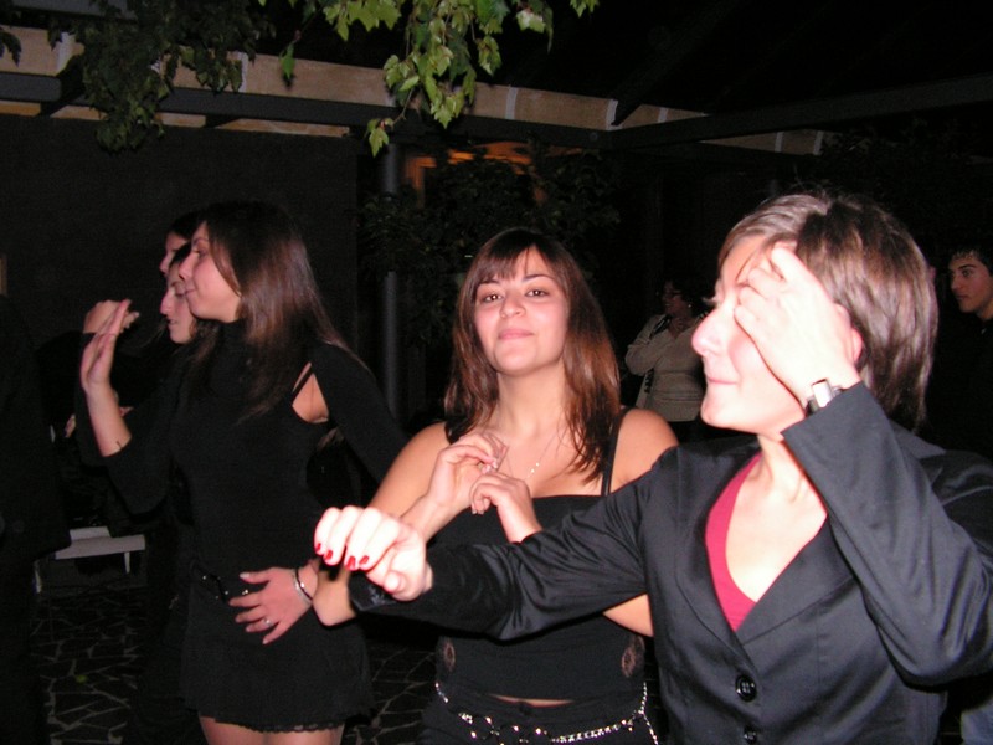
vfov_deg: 39.7
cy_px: 372
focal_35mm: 36
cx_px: 496
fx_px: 1033
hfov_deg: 51.4
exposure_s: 1/40
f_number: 3.2
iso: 200
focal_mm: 6
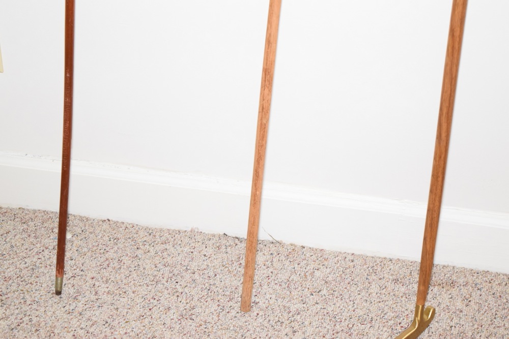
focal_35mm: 82
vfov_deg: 16.6
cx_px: 254
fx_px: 1167
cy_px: 170
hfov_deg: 24.6
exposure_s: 1/60
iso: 3200
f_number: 5.6
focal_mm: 55
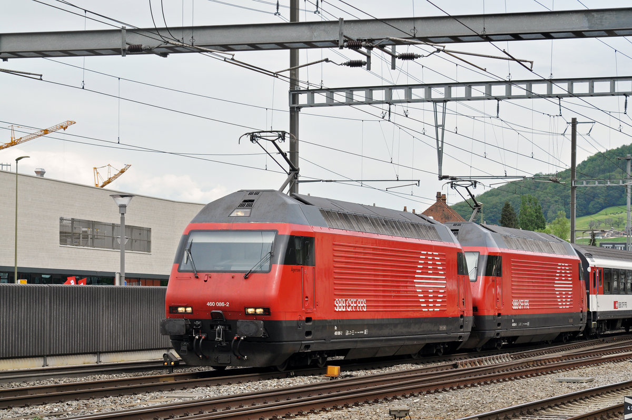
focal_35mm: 105
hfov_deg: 19.5
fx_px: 1841
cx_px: 316
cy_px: 210
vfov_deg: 13.0
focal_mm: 70
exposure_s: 1/1000
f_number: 6.3
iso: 320
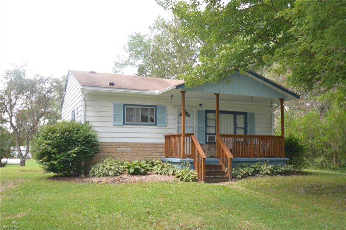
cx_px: 173
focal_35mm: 36
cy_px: 115
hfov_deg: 53.2
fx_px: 346
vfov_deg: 36.8
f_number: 4.5
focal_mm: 24
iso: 220
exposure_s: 1/125
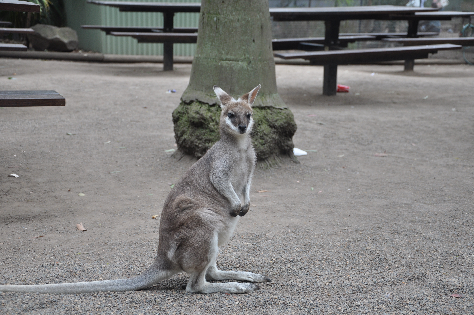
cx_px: 237
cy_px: 158
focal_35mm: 60
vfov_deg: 22.6
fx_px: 789
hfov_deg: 33.4
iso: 400
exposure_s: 1/320
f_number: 4.5
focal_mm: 40
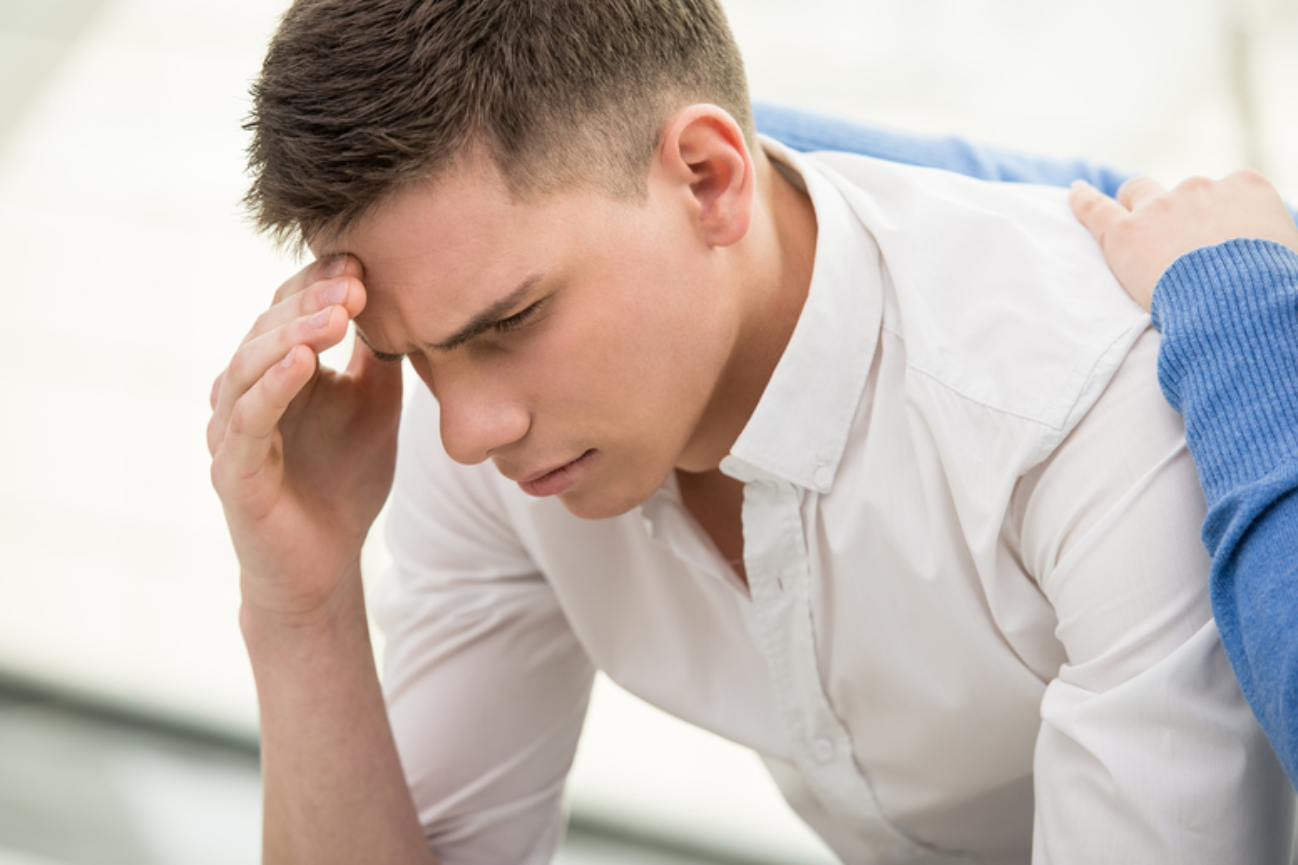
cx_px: 656
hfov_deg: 12.5
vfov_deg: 8.3
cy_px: 423
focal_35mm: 165
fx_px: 5948
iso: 160
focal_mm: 160
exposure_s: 1/125
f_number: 4
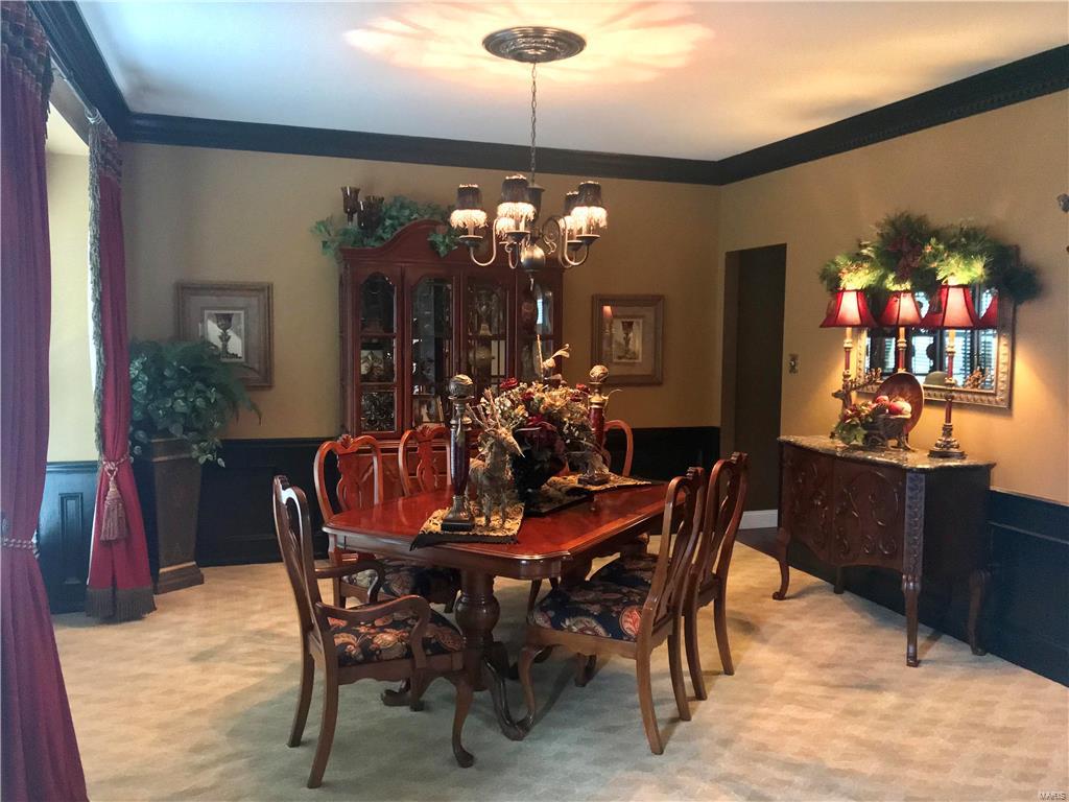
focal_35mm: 28
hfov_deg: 63.4
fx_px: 865
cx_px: 534
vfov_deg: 49.7
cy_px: 401
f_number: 1.8
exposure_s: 1/15
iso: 320
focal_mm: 3.99
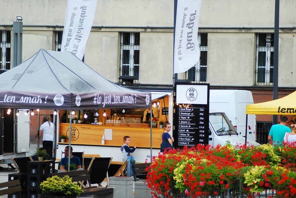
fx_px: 1507
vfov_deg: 7.5
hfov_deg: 11.2
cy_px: 99
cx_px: 148
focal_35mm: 183
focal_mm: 122
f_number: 4.2
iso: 320
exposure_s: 1/200
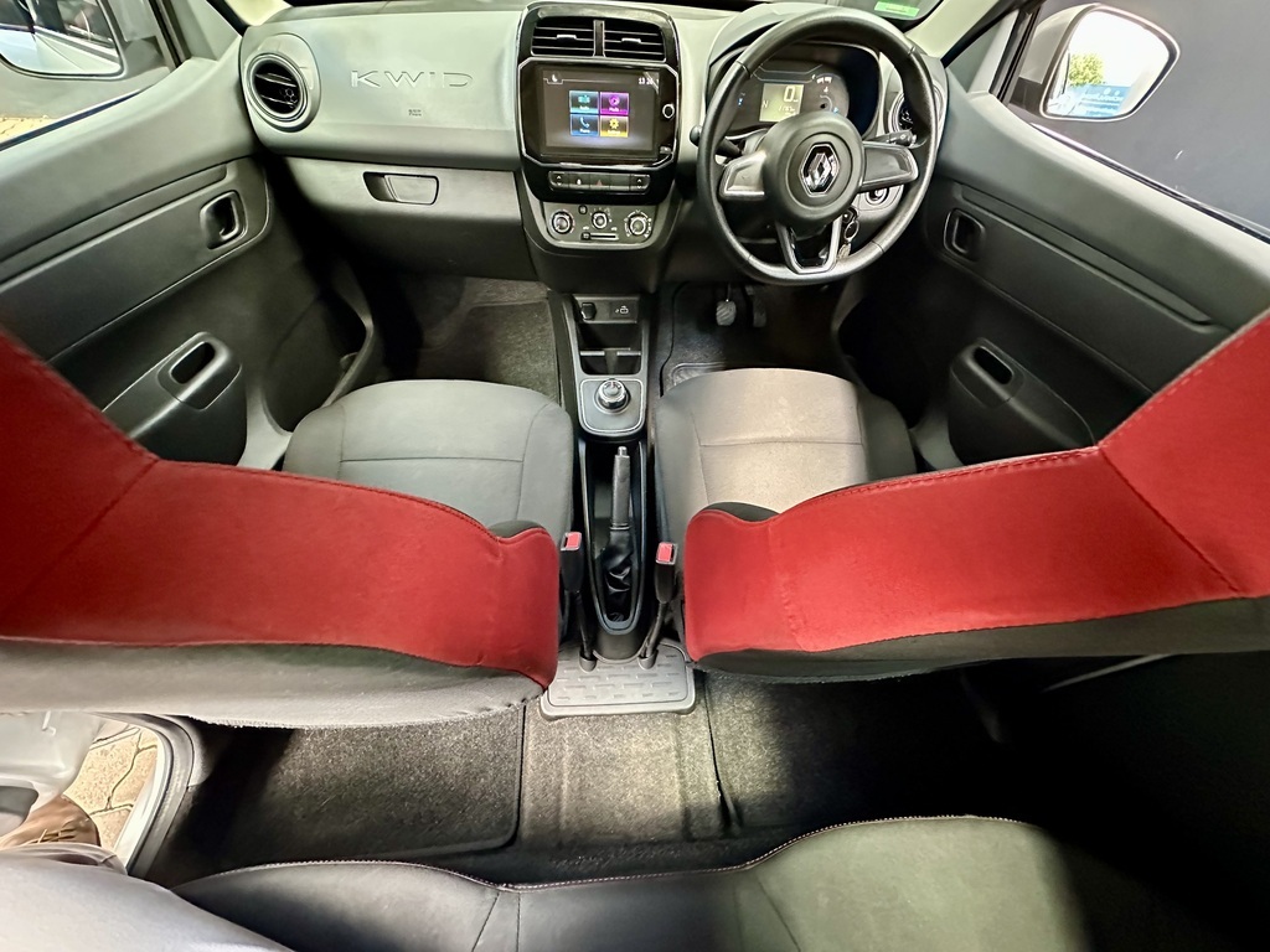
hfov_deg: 102.1
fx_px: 514
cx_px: 635
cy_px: 476
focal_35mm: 14
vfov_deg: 85.7
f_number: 2.2
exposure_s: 1/60
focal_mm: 2.22
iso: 1250
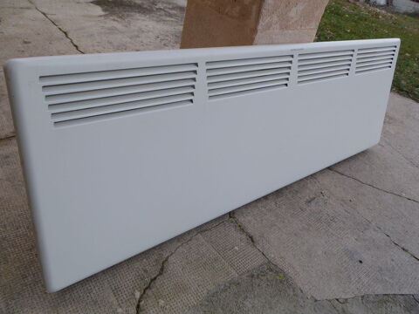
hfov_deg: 63.4
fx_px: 339
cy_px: 157
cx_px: 210
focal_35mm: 28
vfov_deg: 49.7
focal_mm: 5
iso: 100
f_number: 3.1
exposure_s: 1/50
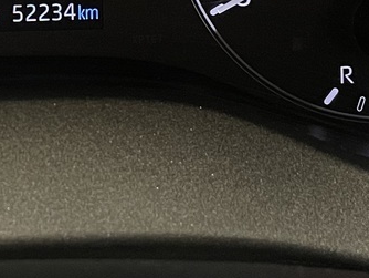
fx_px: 1195
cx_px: -41
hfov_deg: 17.0
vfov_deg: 12.7
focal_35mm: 112
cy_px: -103
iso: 500
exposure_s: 1/33
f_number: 1.6
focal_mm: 4.2
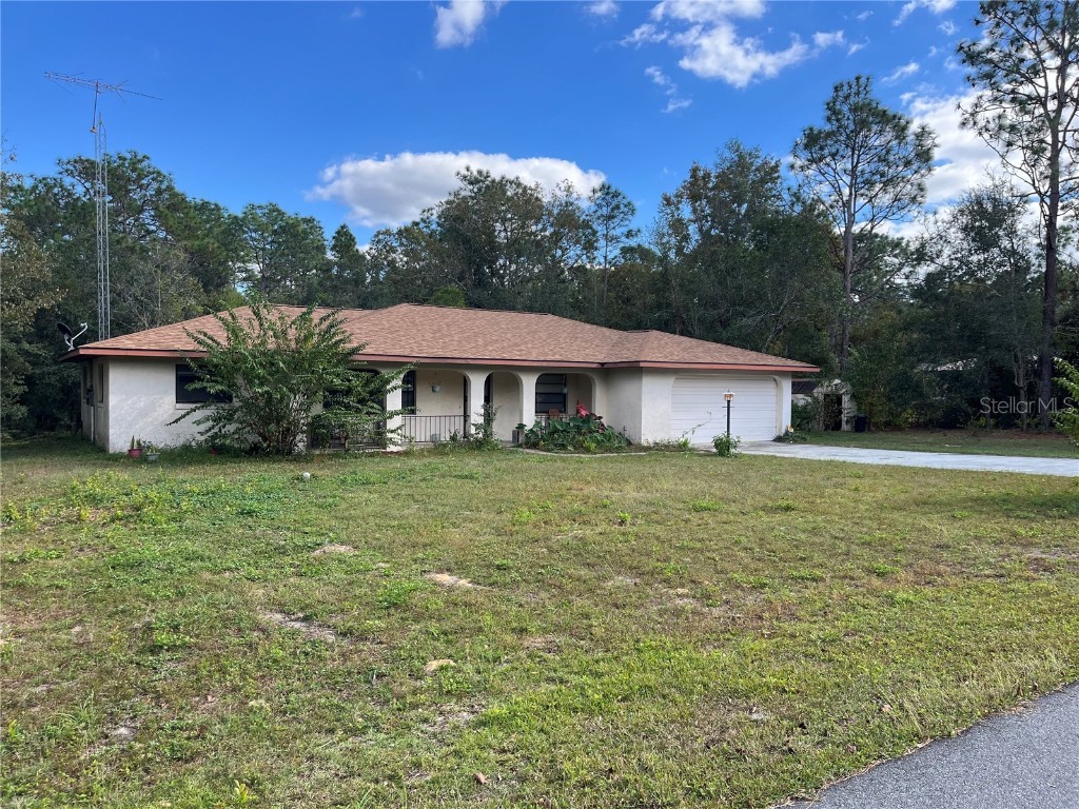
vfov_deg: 53.1
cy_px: 404
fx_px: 810
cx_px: 540
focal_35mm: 26
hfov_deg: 67.3
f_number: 1.6
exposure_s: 1/1325
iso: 50
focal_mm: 5.1
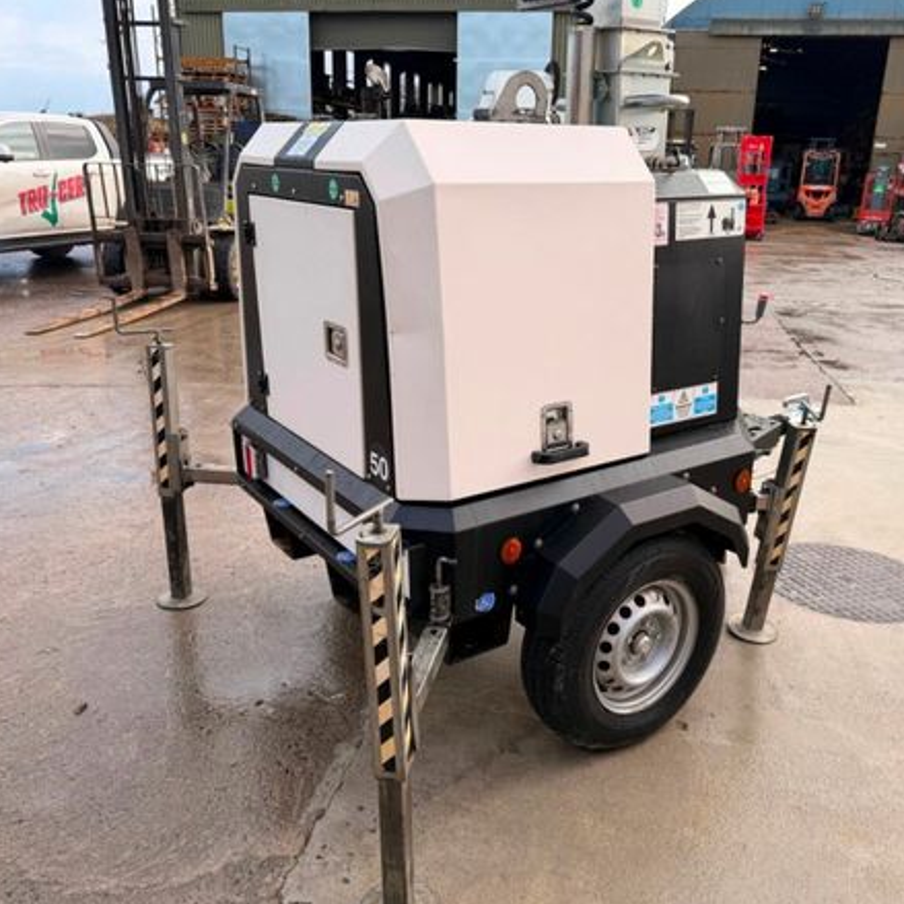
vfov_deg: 55.6
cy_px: 451
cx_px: 502
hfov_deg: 55.5
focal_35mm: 29
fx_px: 857
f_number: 1.78
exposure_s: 1/1122
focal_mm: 6.76
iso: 80
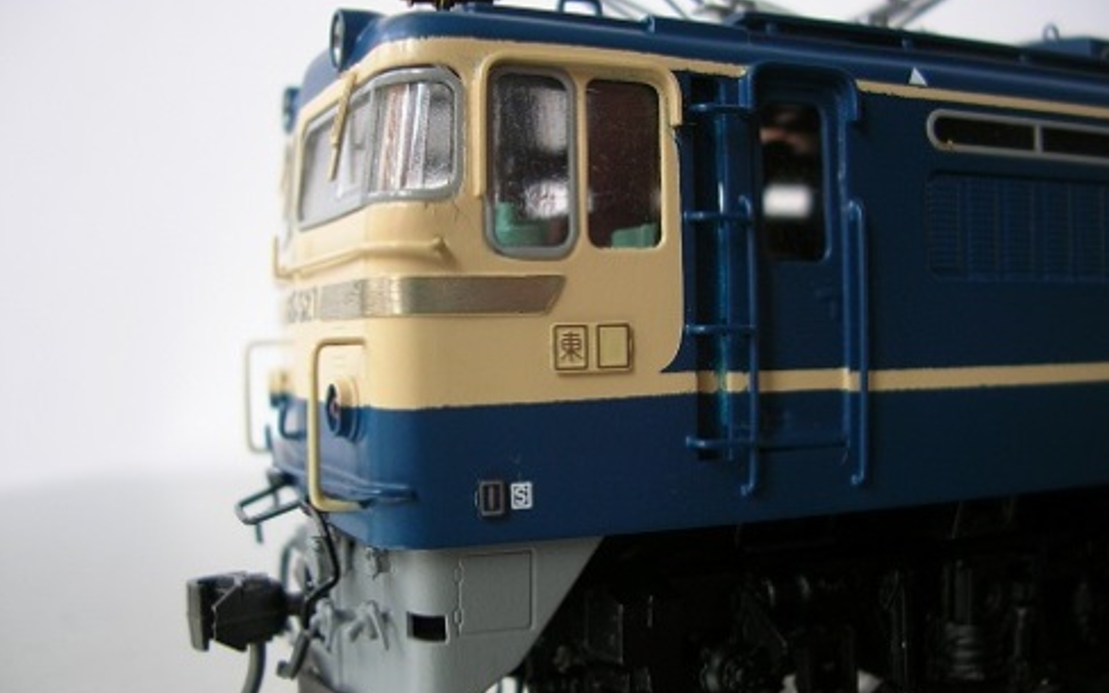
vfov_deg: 33.6
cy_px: 328
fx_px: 1149
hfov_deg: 51.5
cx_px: 564
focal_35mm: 38
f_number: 2.8
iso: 50
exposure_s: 1/46.4
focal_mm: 5.8
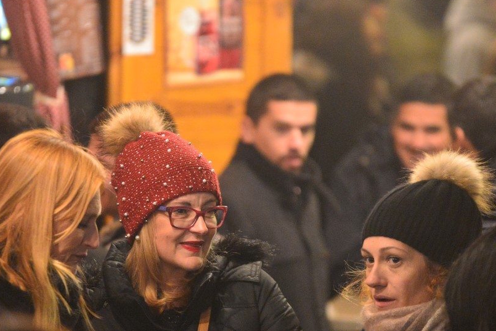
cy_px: 228
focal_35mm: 402
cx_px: 190
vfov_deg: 3.4
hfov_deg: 5.1
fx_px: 5539
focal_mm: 200
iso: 5000
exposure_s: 1/100
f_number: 2.8
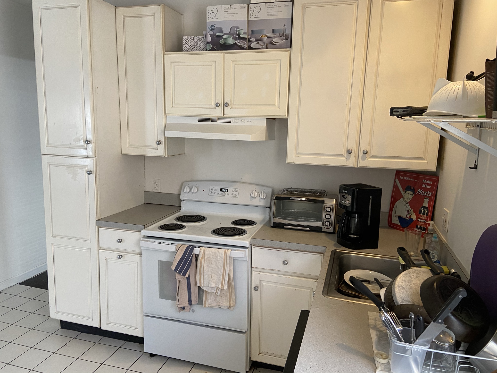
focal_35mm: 26
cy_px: 186
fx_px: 373
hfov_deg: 67.3
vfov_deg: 53.1
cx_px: 248
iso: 160
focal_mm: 4.25
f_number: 1.8
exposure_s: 1/60
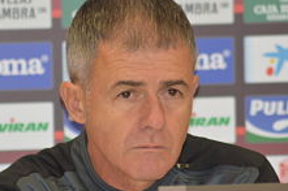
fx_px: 4228
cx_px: 126
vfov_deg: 2.6
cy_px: 117
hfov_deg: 3.9
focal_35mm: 529
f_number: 4.8
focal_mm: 195
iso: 900
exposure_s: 1/60
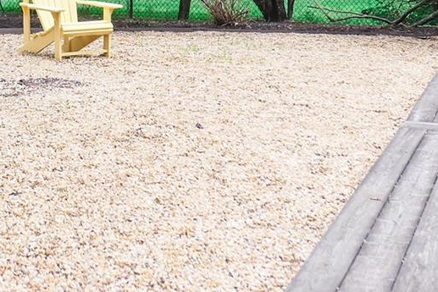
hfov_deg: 19.6
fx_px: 1156
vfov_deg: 14.0
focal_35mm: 95
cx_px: -147
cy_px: -59
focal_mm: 8.8
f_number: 2.8
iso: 125
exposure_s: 1/800
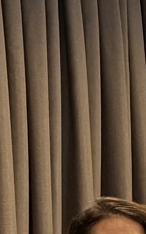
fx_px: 1490
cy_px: 277
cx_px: 1048
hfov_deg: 3.9
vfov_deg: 8.9
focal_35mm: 234
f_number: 1.78
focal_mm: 6.76
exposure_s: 1/60
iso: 250
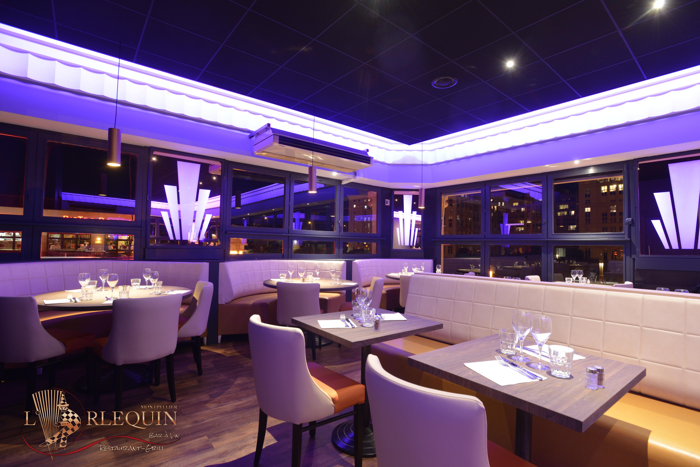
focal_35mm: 17
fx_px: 331
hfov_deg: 93.3
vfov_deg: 70.5
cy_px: 234
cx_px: 350
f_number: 8
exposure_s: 1/2
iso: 1000
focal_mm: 17
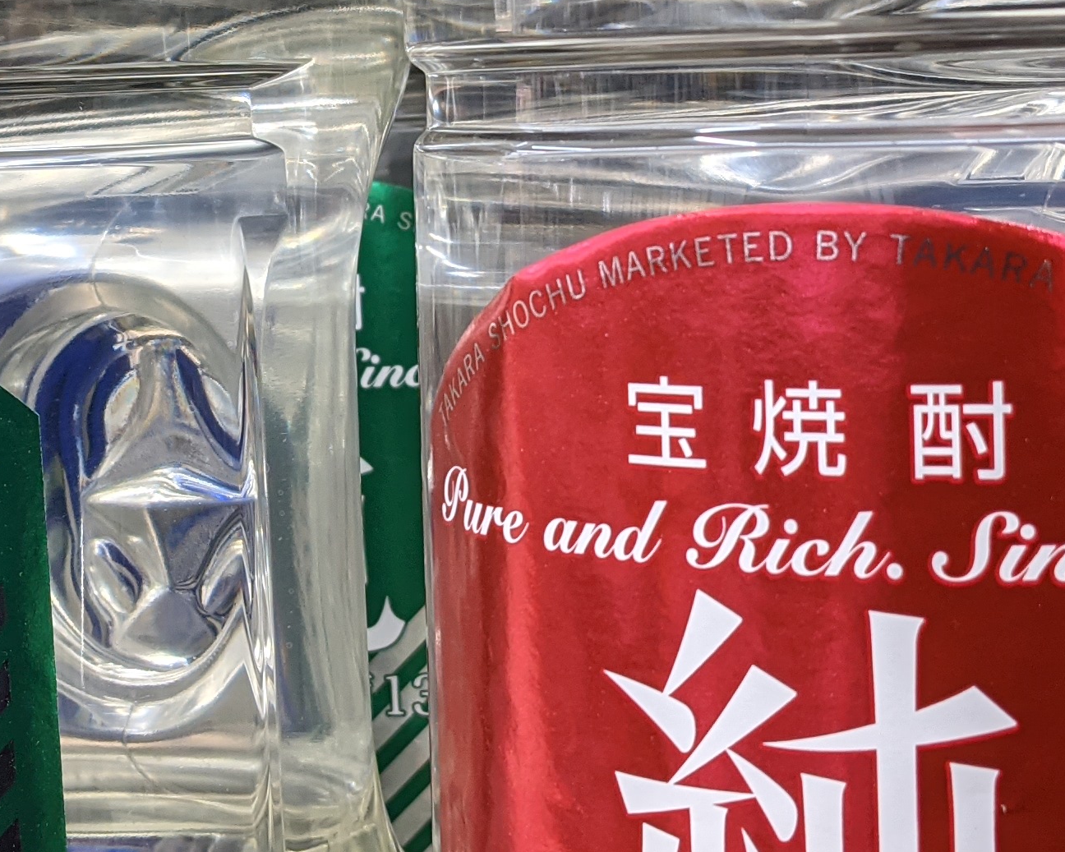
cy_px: 290
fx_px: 2585
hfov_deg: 23.2
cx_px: 385
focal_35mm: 82
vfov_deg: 18.7
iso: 65
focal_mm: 4.38
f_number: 1.73
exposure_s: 1/100
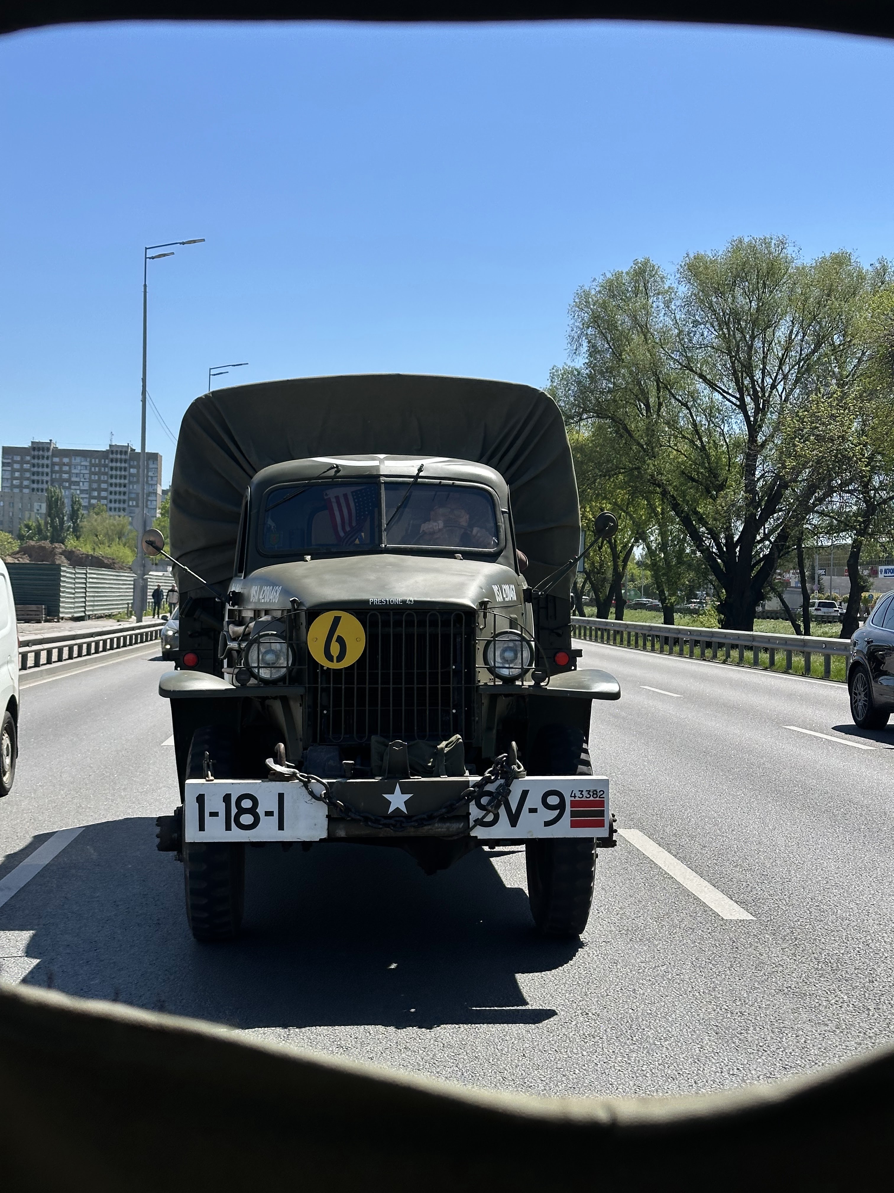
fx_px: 1653
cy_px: 596
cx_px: 447
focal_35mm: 48
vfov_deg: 39.7
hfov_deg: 30.3
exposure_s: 1/3876
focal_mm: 6.86
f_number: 1.78
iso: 64
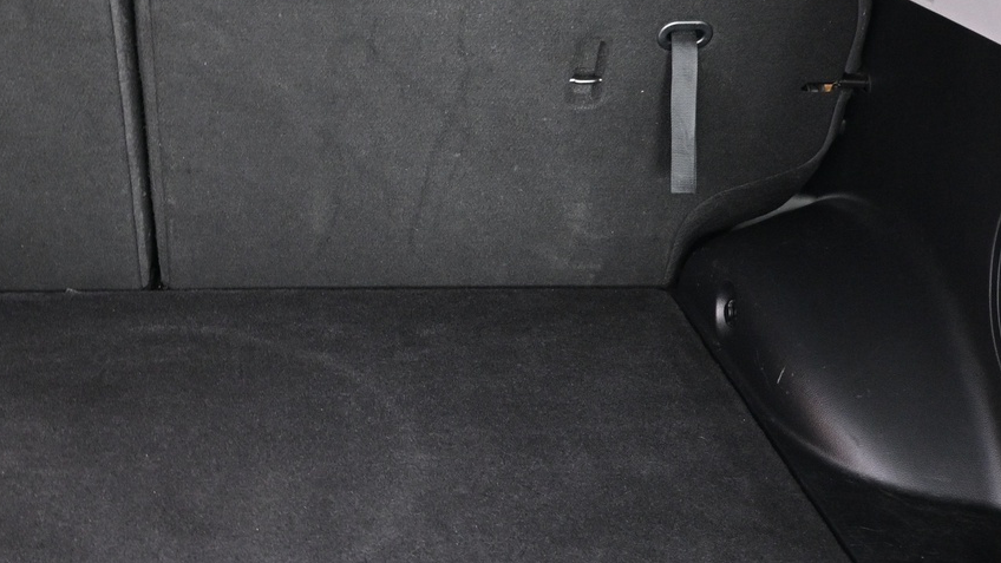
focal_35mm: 52
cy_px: 261
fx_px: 1393
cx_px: 263
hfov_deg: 38.6
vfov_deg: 22.8
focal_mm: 17.5
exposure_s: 1/13
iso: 1600
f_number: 3.5
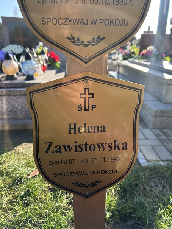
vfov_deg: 67.3
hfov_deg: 53.1
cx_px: 86
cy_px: 114
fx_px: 172
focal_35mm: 26
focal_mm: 5.7
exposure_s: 1/982
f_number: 1.5
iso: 50
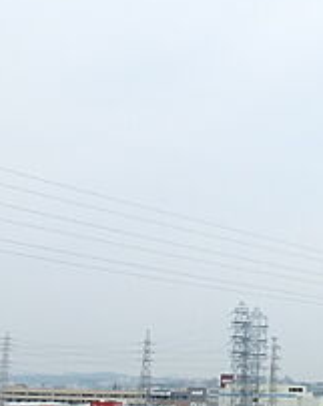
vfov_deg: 28.8
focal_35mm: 65
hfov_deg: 20.8
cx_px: 445
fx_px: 778
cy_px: 291
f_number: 6
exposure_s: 1/500
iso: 125
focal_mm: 3.7
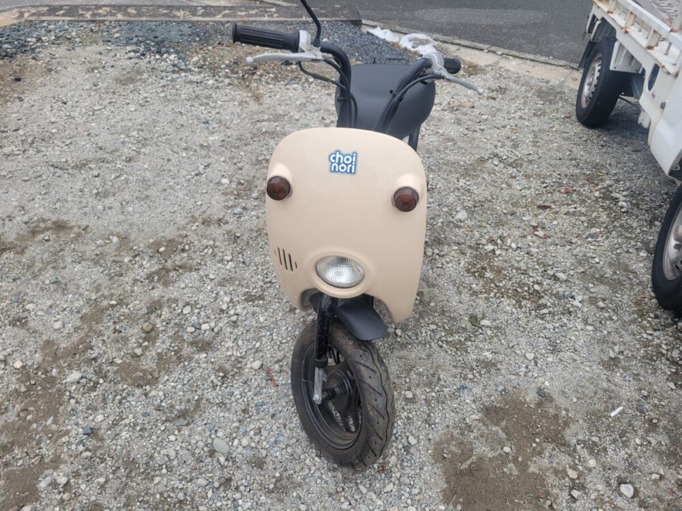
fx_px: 512
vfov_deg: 53.1
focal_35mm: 26
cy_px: 256
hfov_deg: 67.3
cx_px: 341
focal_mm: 5.4
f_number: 1.8
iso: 40
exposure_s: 1/418
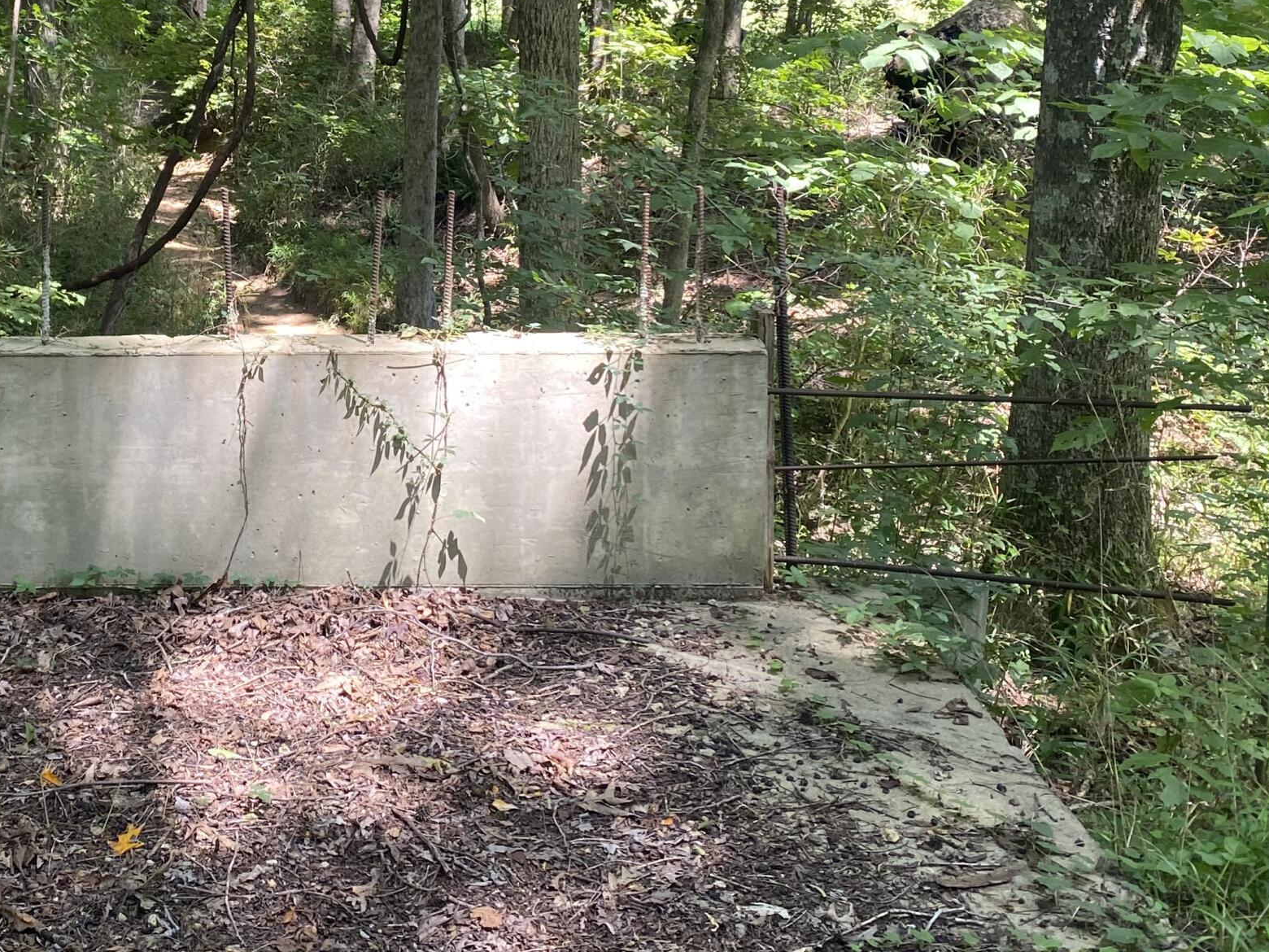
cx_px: 275
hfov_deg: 37.0
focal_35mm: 50
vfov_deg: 28.7
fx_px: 1833
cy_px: 234
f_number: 1.8
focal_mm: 4.25
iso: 50
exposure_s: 1/122
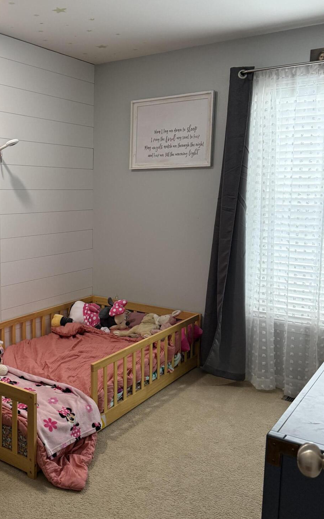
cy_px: 264
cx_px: 65
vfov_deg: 55.3
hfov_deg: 35.1
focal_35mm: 35
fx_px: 494
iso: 250
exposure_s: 1/60
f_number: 1.78
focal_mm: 6.76
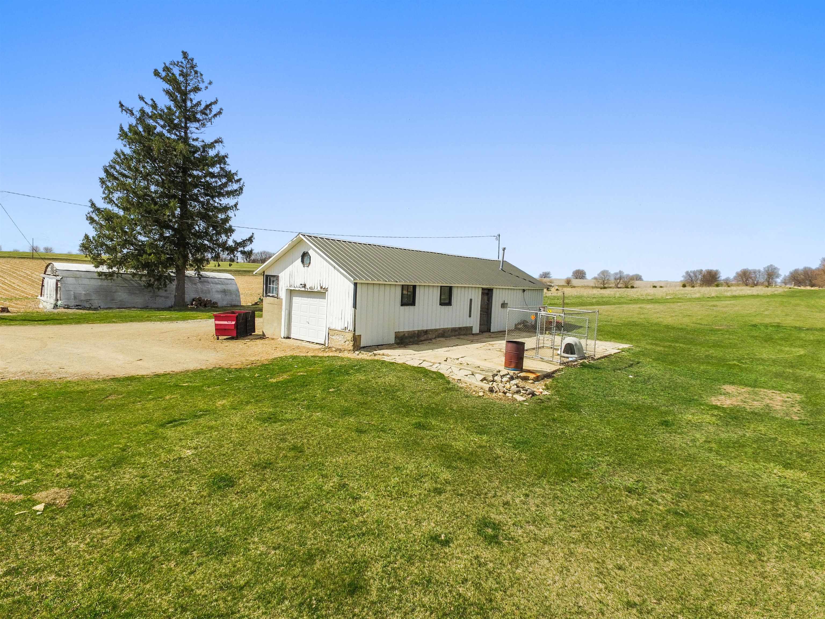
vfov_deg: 66.0
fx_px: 477
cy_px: 310
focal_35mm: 20
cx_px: 412
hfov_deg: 81.7
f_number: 2.8
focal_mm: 3.61
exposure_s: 1/1800
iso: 100
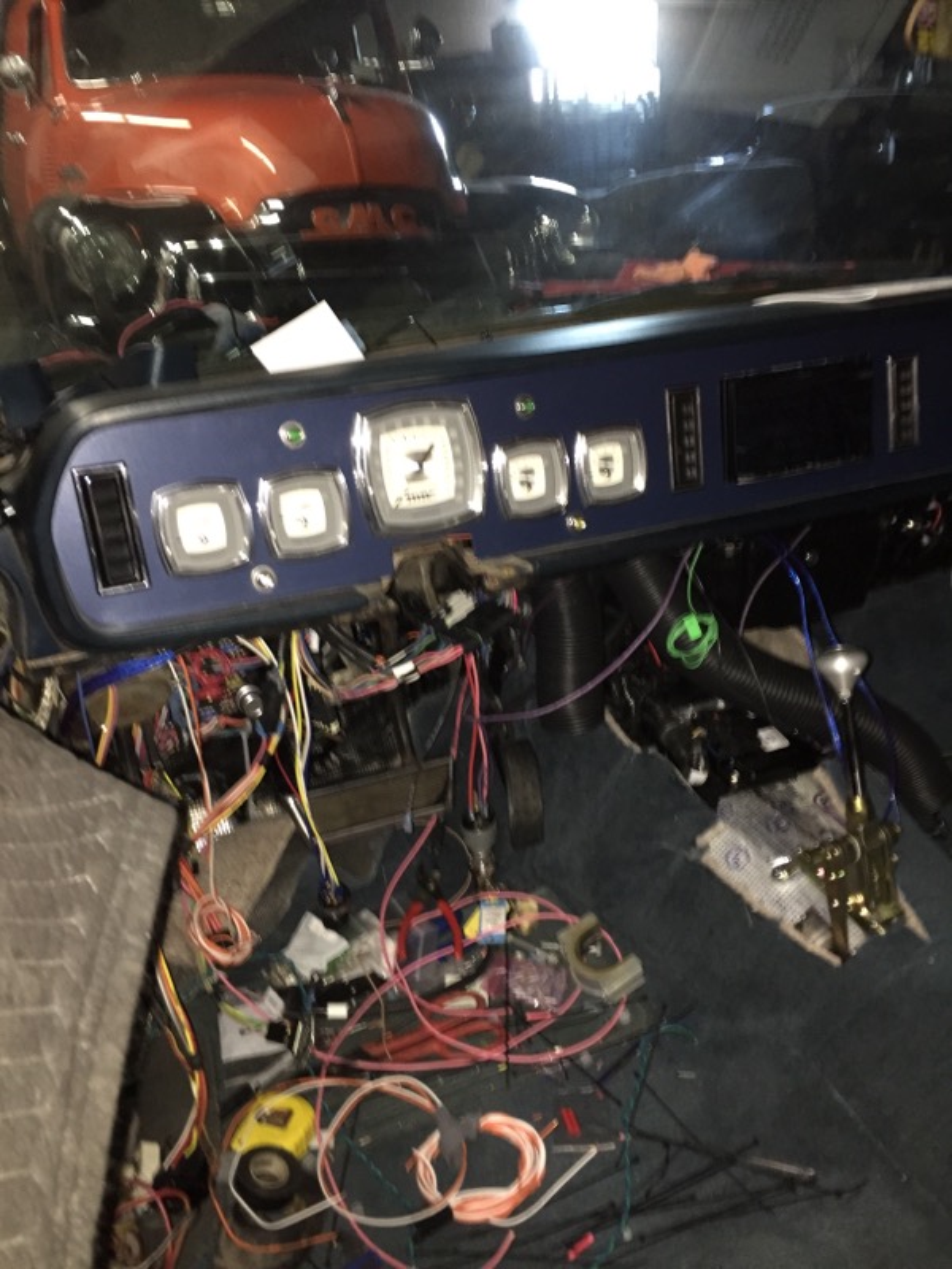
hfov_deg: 48.2
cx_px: 476
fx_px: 1063
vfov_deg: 61.7
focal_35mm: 29
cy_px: 634
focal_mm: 4.15
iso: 200
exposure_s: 1/16
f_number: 2.2
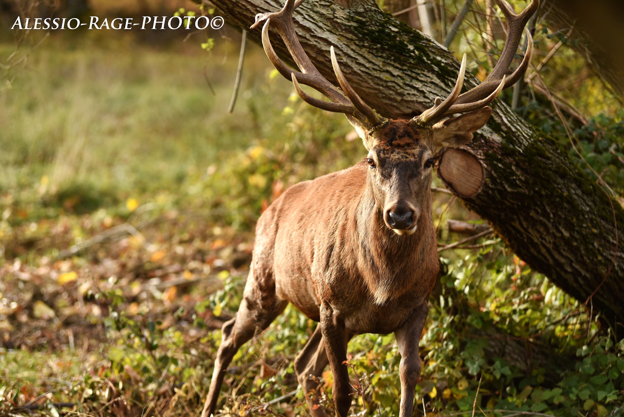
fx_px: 2427
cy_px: 208
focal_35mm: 140
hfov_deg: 14.6
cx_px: 312
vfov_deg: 9.8
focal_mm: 140
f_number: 3.2
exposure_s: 1/1600
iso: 800
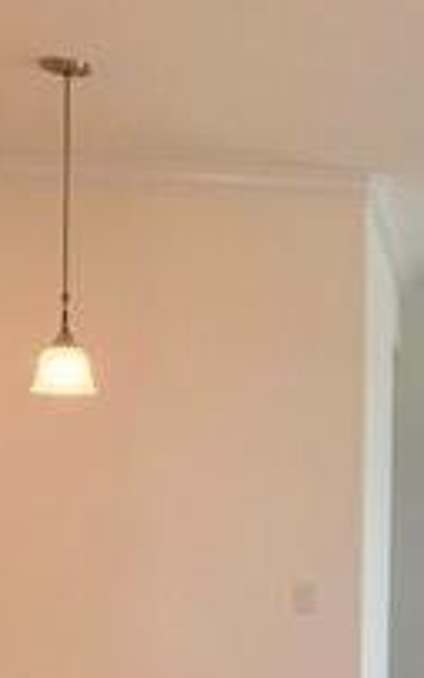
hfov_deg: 13.7
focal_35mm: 87
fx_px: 1607
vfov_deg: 23.2
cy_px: 601
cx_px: 724
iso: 25
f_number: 1.8
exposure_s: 1/140
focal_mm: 4.25
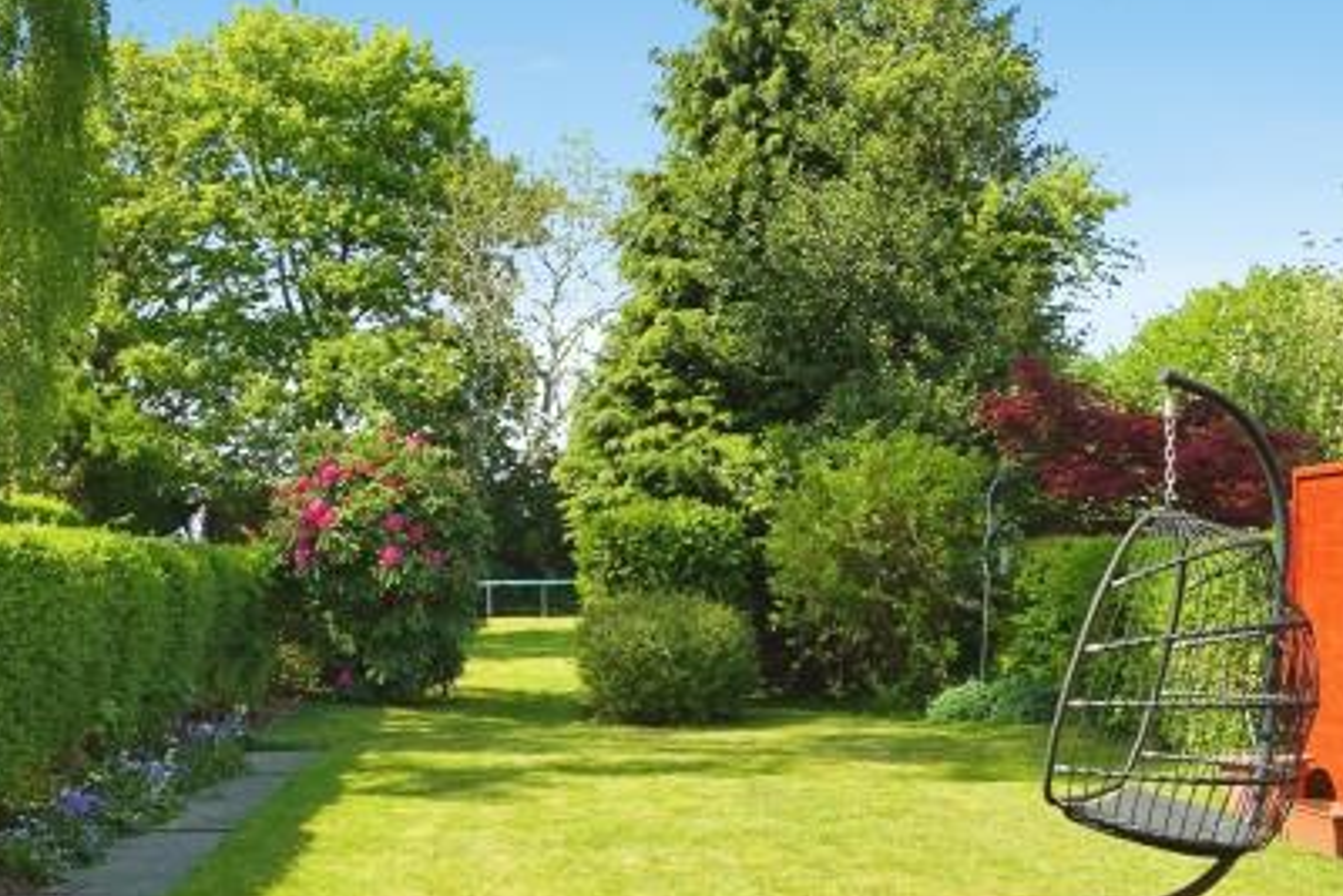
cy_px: 515
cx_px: 460
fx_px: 1530
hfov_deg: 46.7
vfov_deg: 32.6
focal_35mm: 41
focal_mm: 16
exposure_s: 1/160
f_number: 8
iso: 400
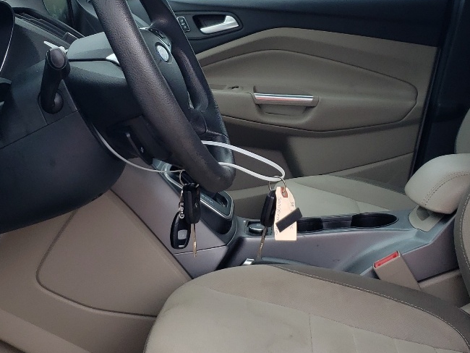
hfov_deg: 30.2
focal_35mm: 64
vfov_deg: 22.9
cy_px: 129
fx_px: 869
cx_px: 278
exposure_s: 1/909
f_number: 1.5
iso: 50
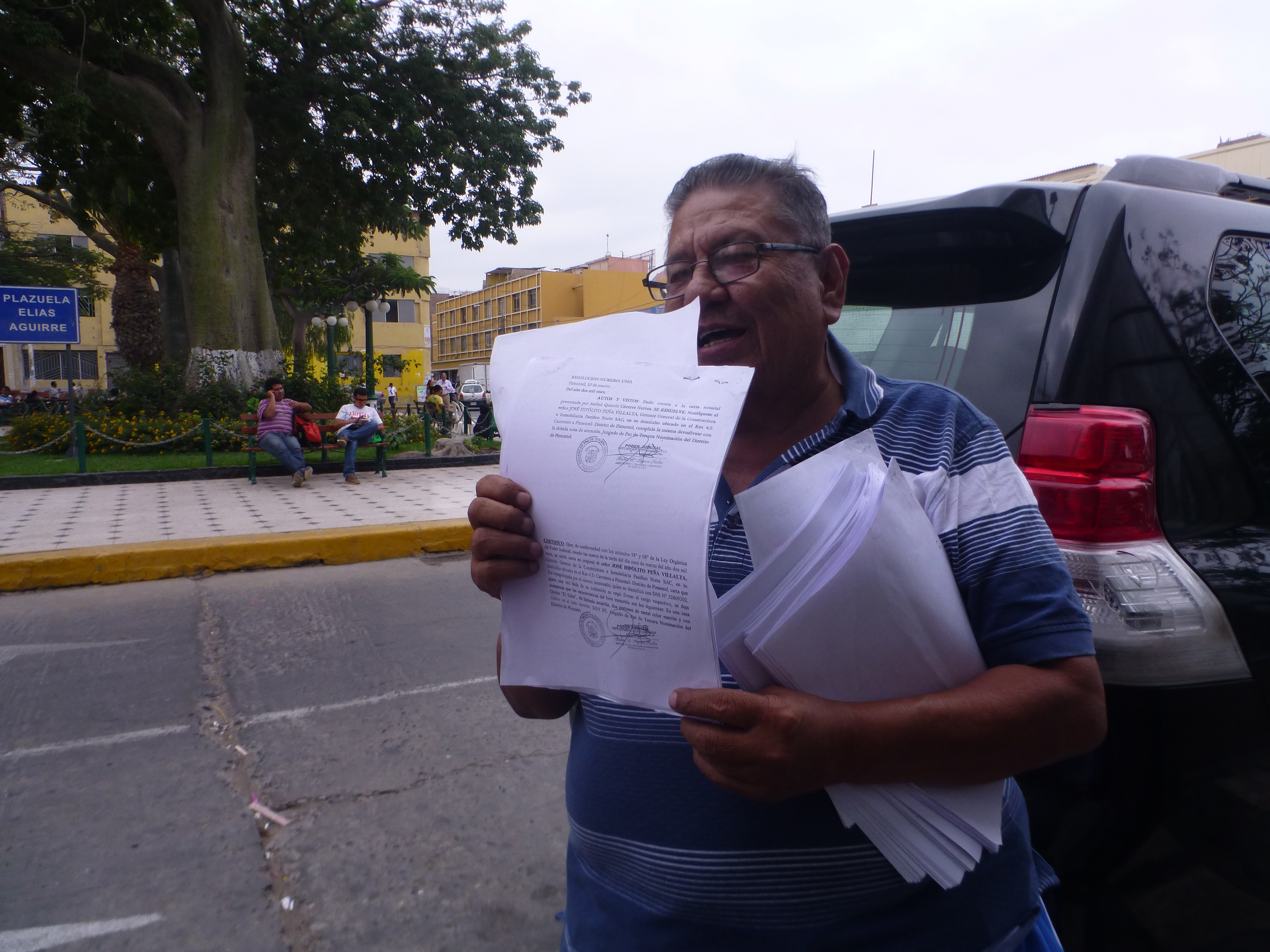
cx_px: 635
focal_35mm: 24
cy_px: 476
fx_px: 881
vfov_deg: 56.8
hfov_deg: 71.6
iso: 100
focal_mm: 4.3
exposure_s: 1/500
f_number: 4
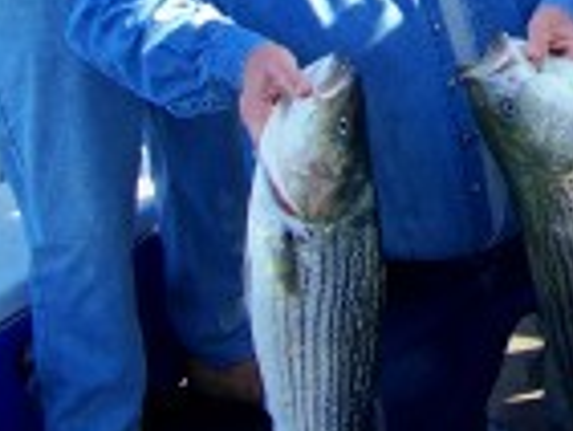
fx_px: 1690
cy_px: -150
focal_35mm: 102
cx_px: 545
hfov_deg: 18.8
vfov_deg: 13.9
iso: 64
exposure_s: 1/125
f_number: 2.8
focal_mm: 5.85
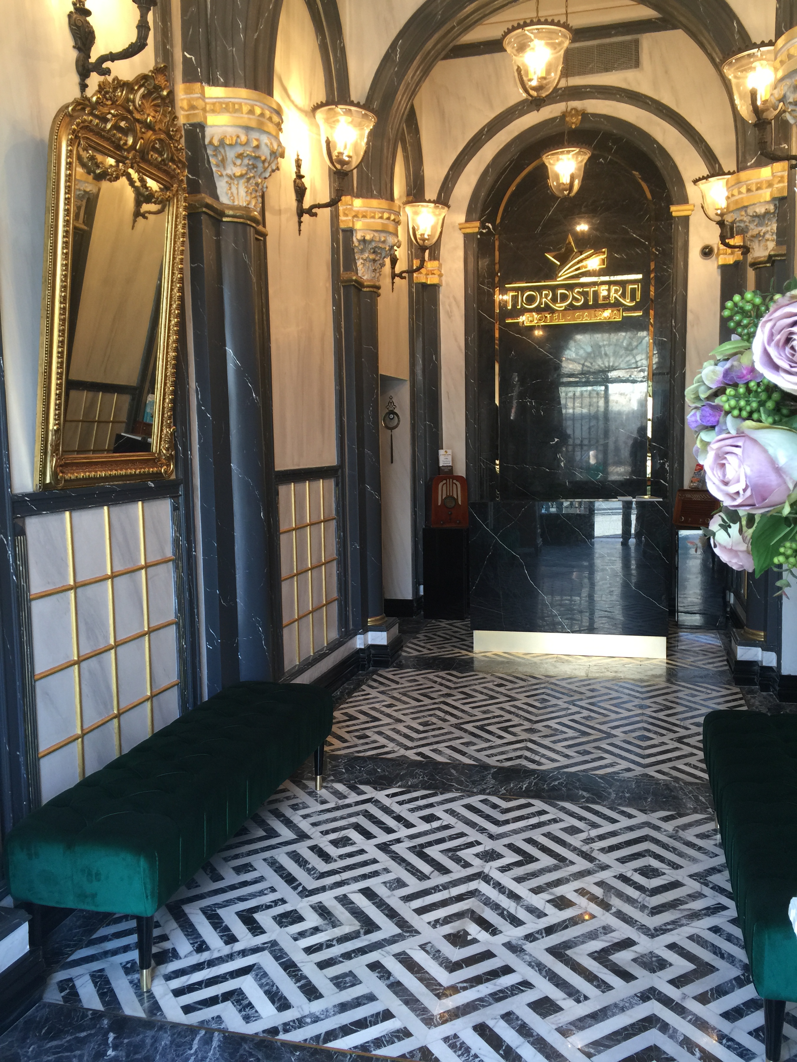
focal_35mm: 29
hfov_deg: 48.2
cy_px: 531
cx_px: 398
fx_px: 890
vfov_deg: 61.7
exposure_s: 1/15
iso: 32
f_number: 2.2
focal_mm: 4.15
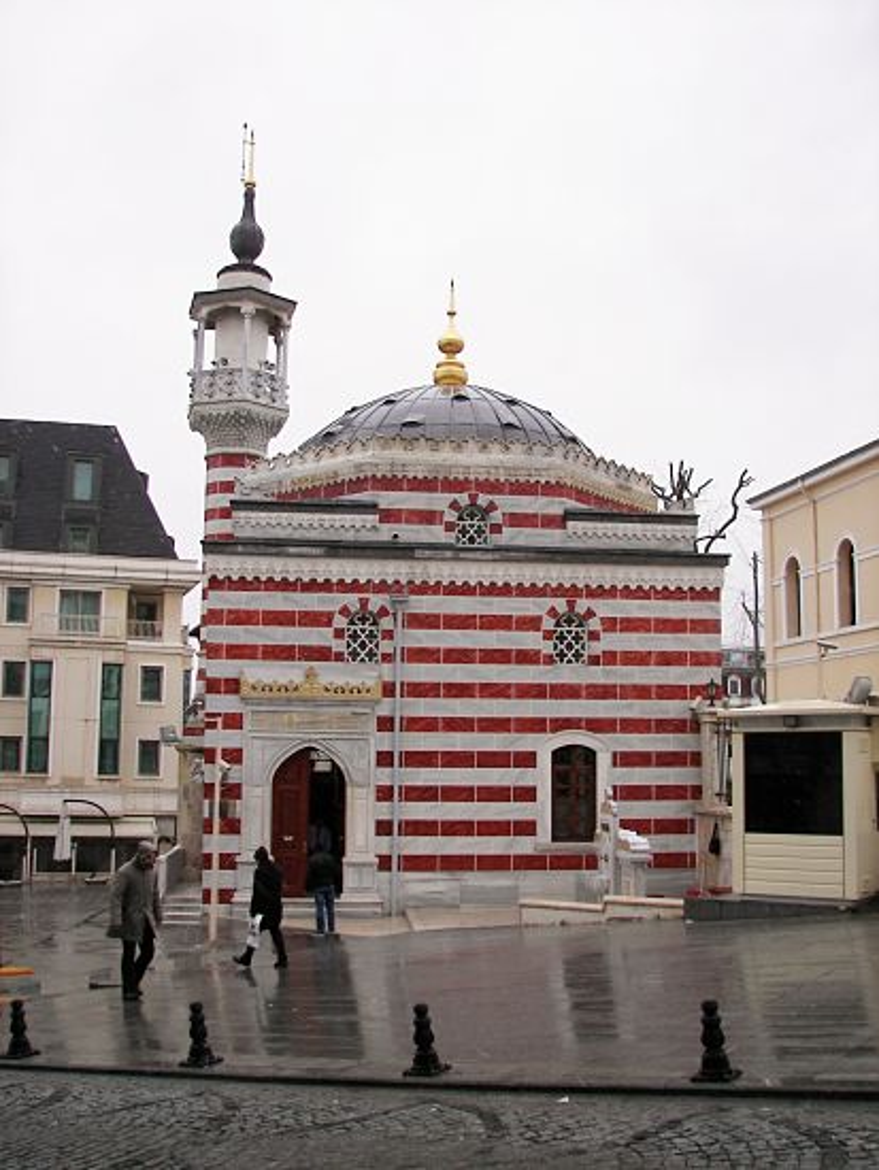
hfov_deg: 39.7
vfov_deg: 51.3
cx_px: 440
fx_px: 1218
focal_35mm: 36
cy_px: 585
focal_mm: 6
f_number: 2.8
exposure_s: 1/200
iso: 50
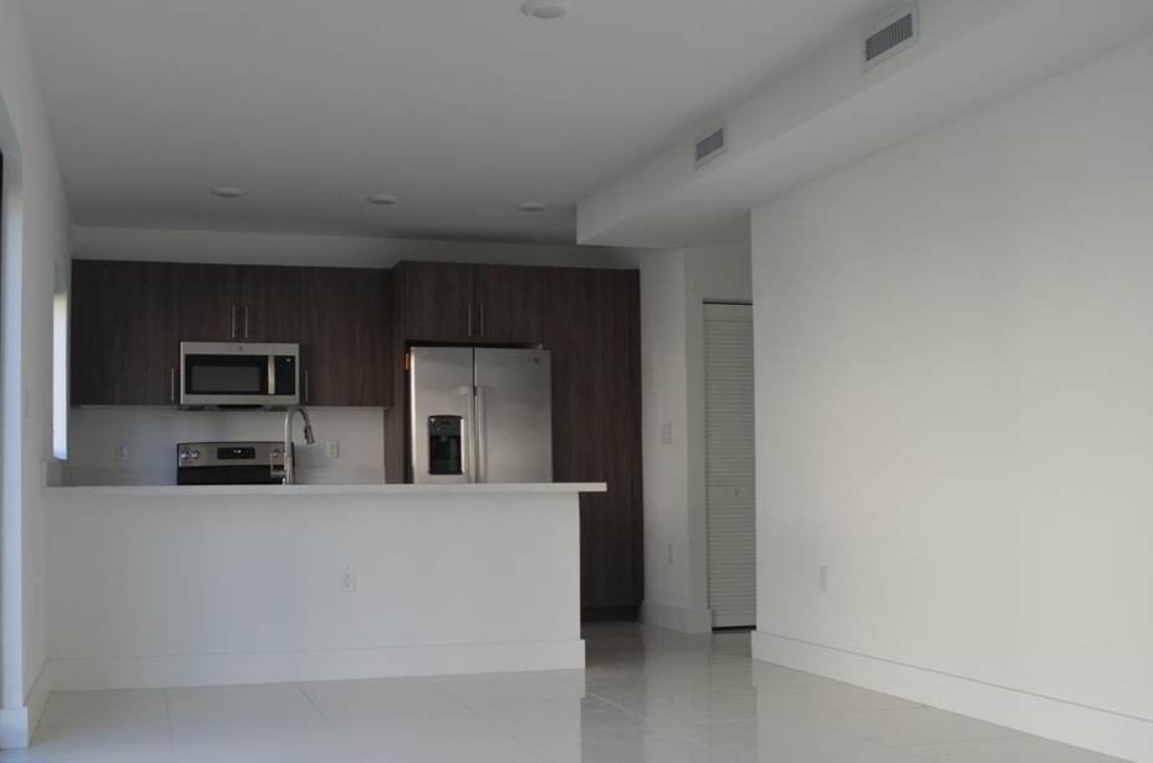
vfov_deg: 35.7
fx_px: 1182
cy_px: 427
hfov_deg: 51.4
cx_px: 427
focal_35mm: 37
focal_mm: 18
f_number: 5
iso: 400
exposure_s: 1/100
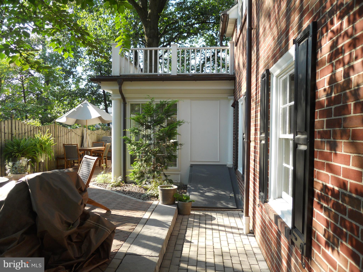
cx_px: 182
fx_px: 294
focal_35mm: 28
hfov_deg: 63.4
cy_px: 136
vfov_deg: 49.7
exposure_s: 1/250
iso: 125
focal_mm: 5
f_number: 2.7
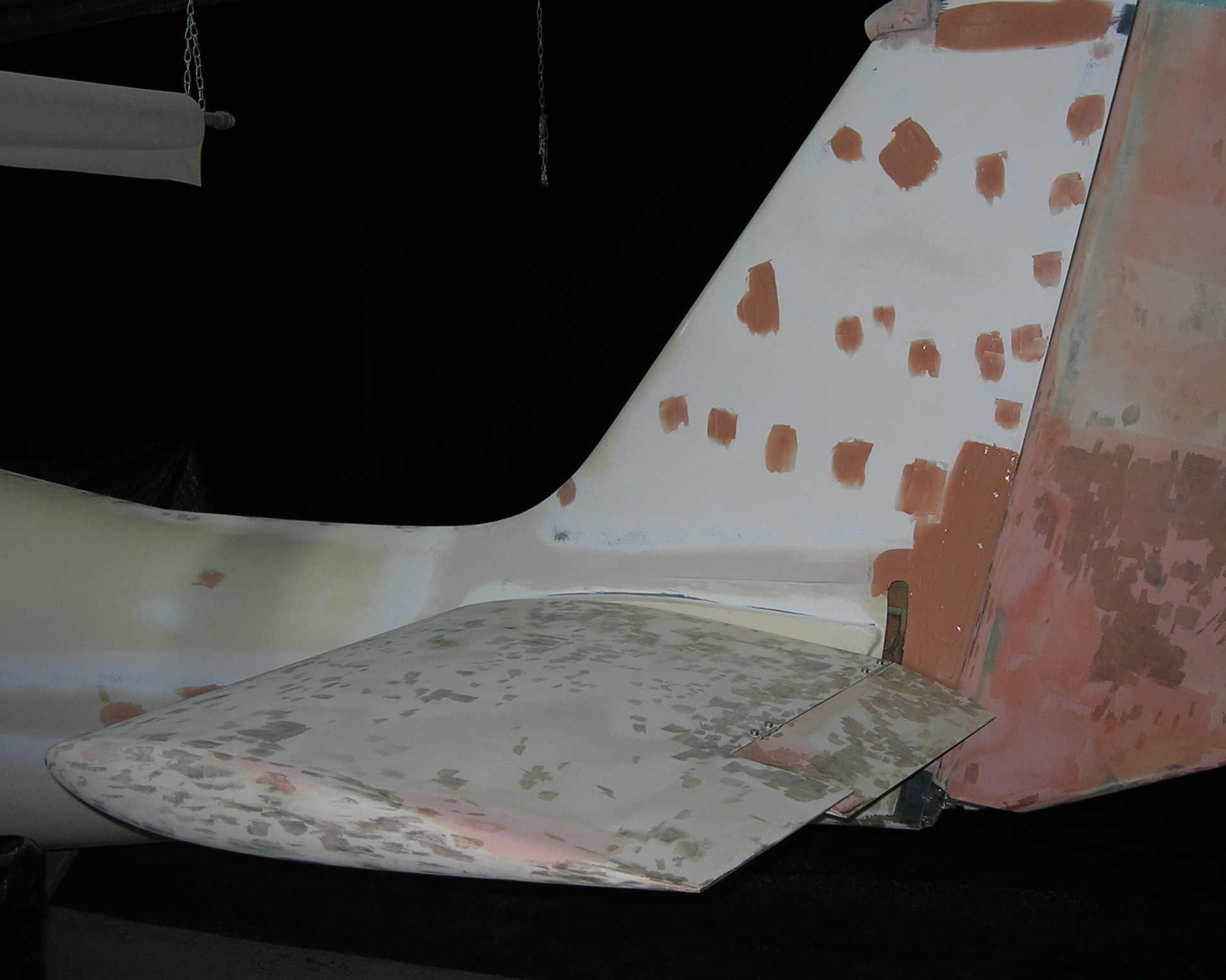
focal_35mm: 50
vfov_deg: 30.2
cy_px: 484
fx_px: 1814
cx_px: 792
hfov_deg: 37.0
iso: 64
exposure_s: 1/60.1
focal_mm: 7.8
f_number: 2.8
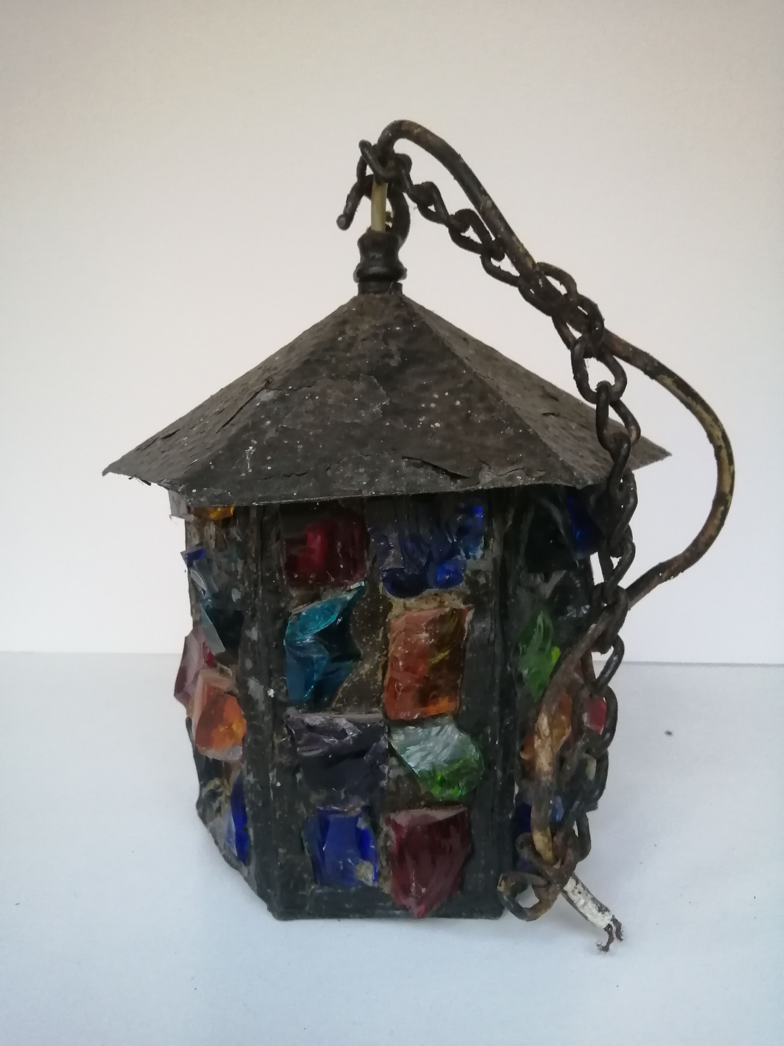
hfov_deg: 53.1
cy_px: 523
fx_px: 785
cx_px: 392
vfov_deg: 67.3
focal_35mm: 26
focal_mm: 3.6
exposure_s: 1/50
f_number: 1.8
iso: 400
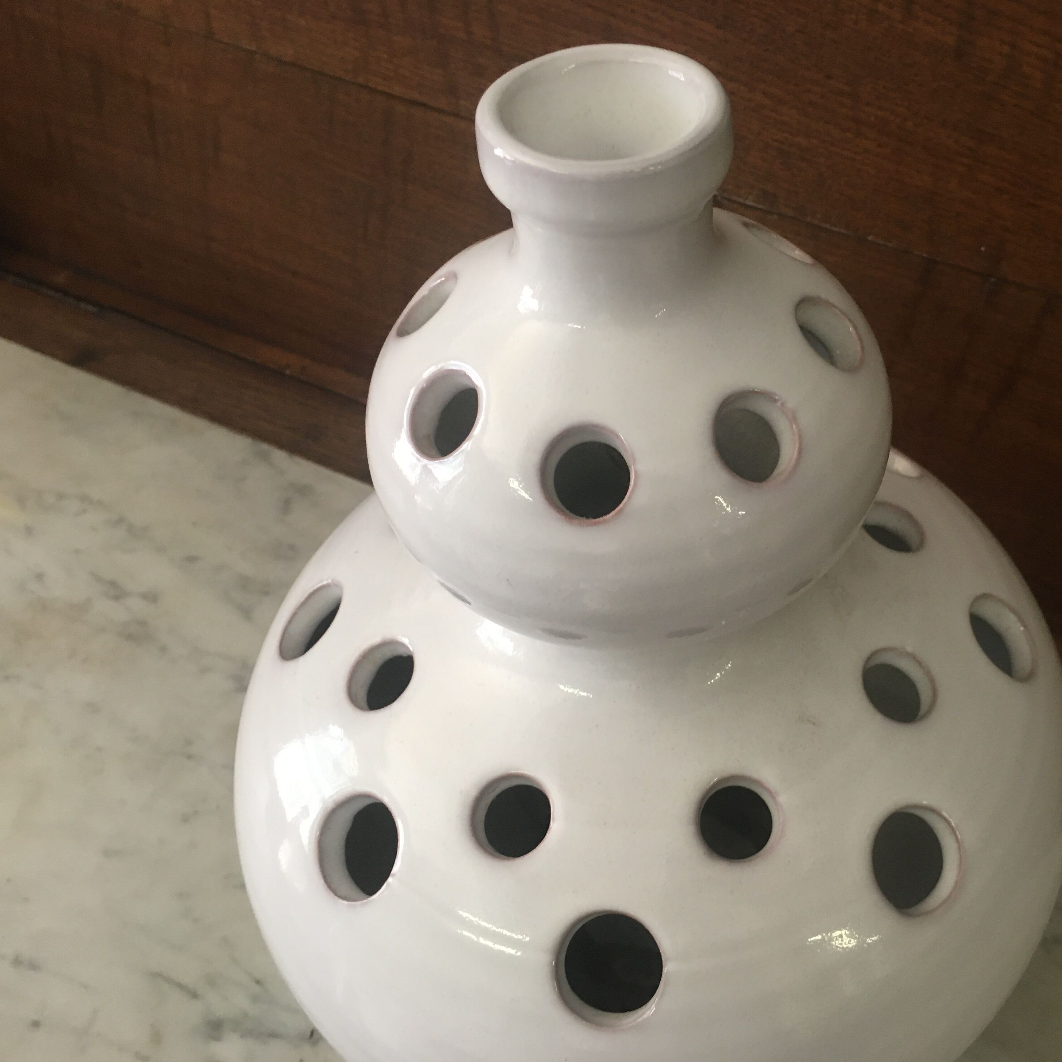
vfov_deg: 47.2
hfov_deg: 46.3
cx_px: 724
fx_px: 1215
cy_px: 531
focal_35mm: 35
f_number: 2.2
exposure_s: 1/33
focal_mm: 4.15
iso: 125
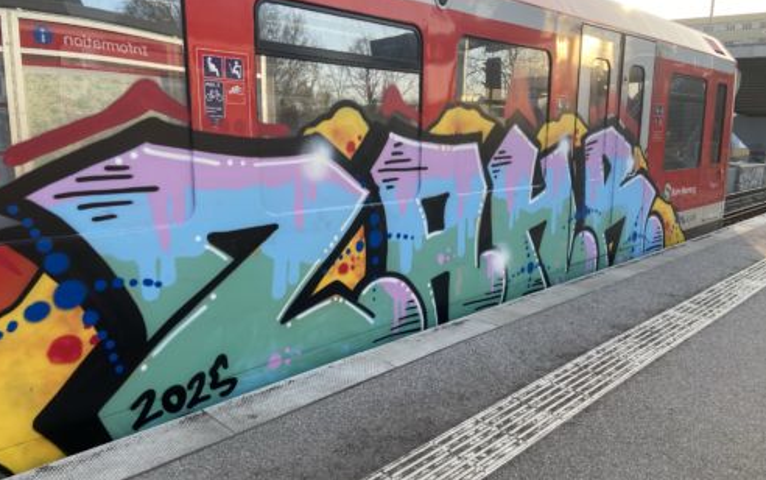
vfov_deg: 44.6
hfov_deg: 66.4
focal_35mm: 28
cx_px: 381
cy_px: 236
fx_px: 585
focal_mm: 4.25
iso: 32
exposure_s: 1/285
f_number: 1.8
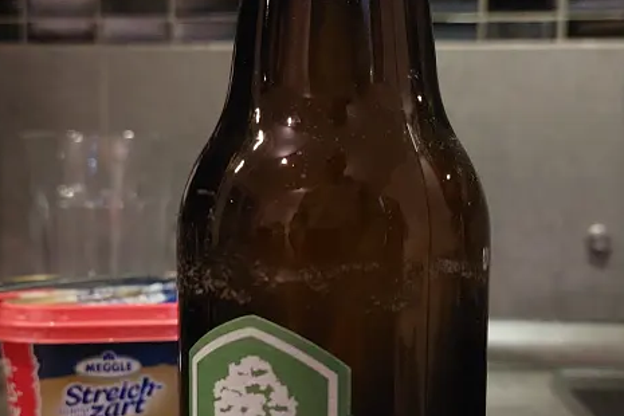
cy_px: 317
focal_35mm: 55
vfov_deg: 24.3
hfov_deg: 36.2
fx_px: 953
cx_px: 264
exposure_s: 1/25
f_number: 1.8
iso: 500
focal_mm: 5.23
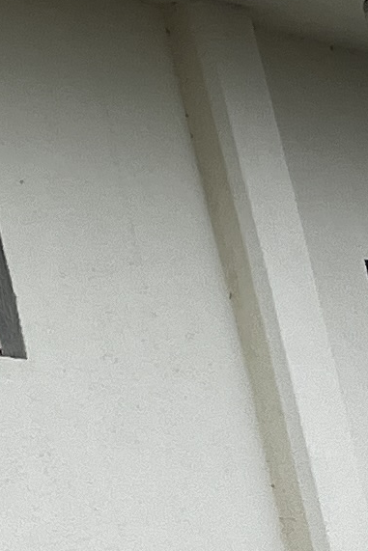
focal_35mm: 191
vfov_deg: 10.2
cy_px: -393
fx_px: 2927
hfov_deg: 5.3
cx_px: -1551
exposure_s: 1/1441
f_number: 1.6
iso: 50
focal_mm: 5.1
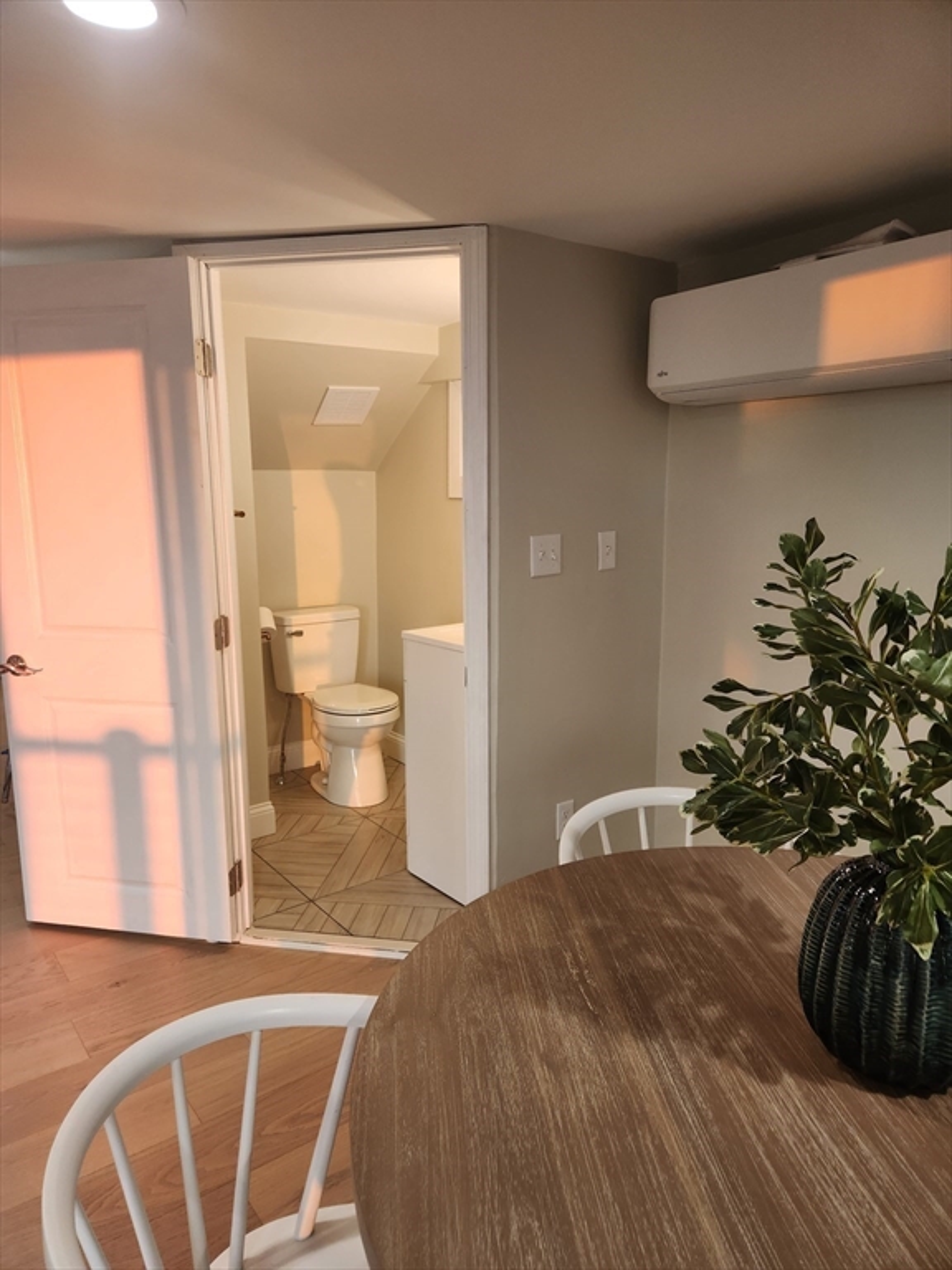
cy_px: 635
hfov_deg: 58.9
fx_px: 843
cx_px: 476
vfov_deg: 73.9
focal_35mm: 23
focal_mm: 5.4
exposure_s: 1/120
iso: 125
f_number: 1.8
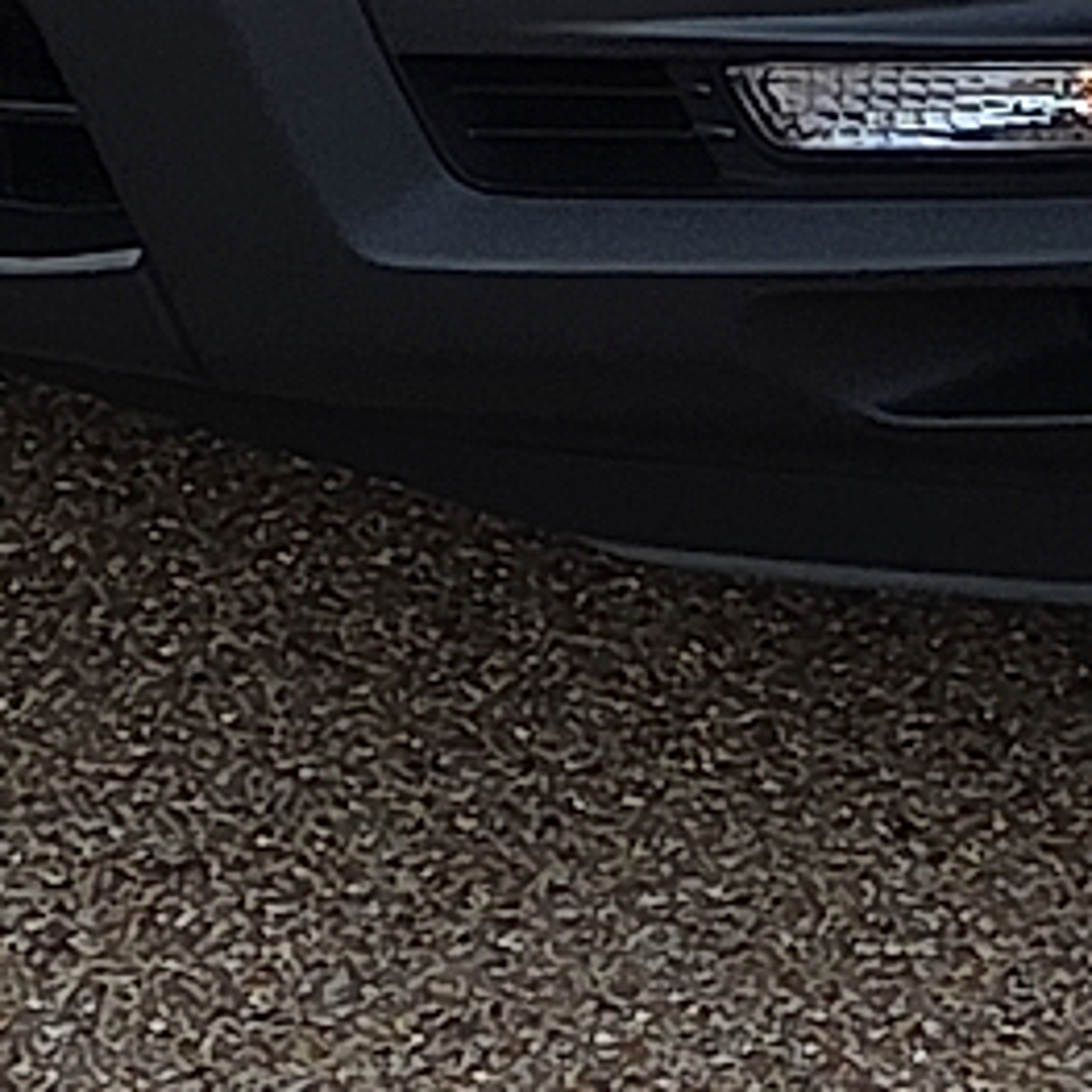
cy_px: -1208
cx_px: 1279
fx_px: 8459
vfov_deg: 7.1
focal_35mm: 237
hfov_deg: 7.3
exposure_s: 1/3333
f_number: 1.8
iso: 76
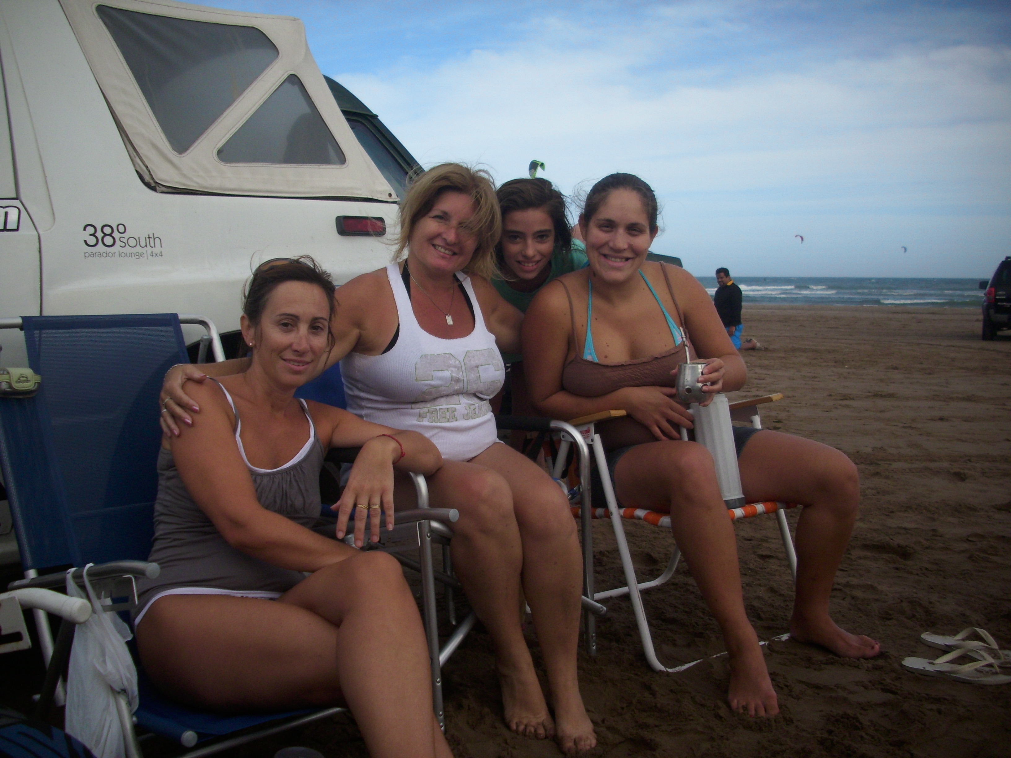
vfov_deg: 45.4
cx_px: 506
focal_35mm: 31
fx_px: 905
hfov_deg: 58.4
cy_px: 379
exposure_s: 1/337
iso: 50
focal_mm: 6.2
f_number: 5.6
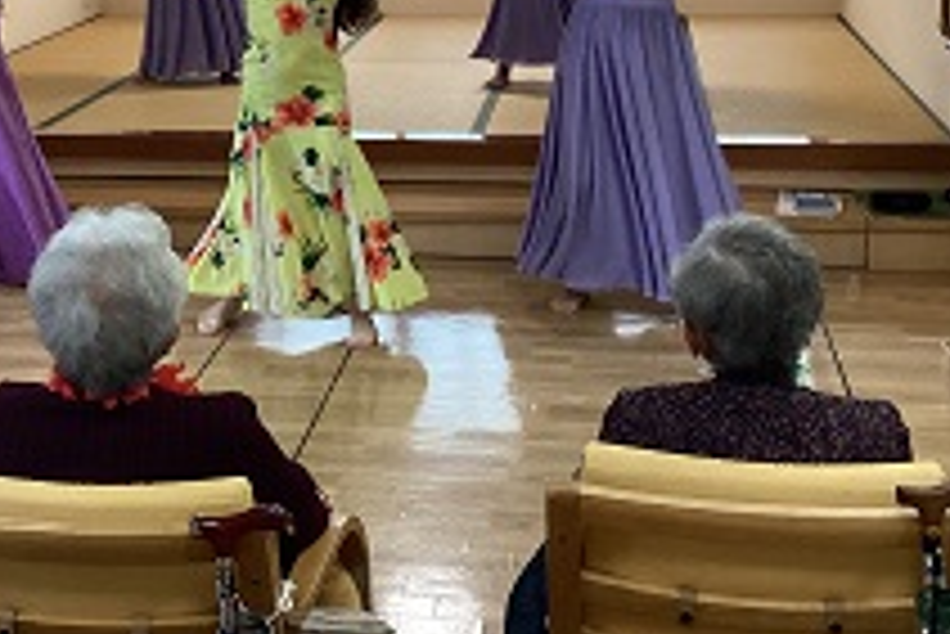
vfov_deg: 22.0
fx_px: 1611
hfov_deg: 32.7
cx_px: 369
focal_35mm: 61
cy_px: 112
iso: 80
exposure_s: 1/60
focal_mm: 3.3
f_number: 2.4
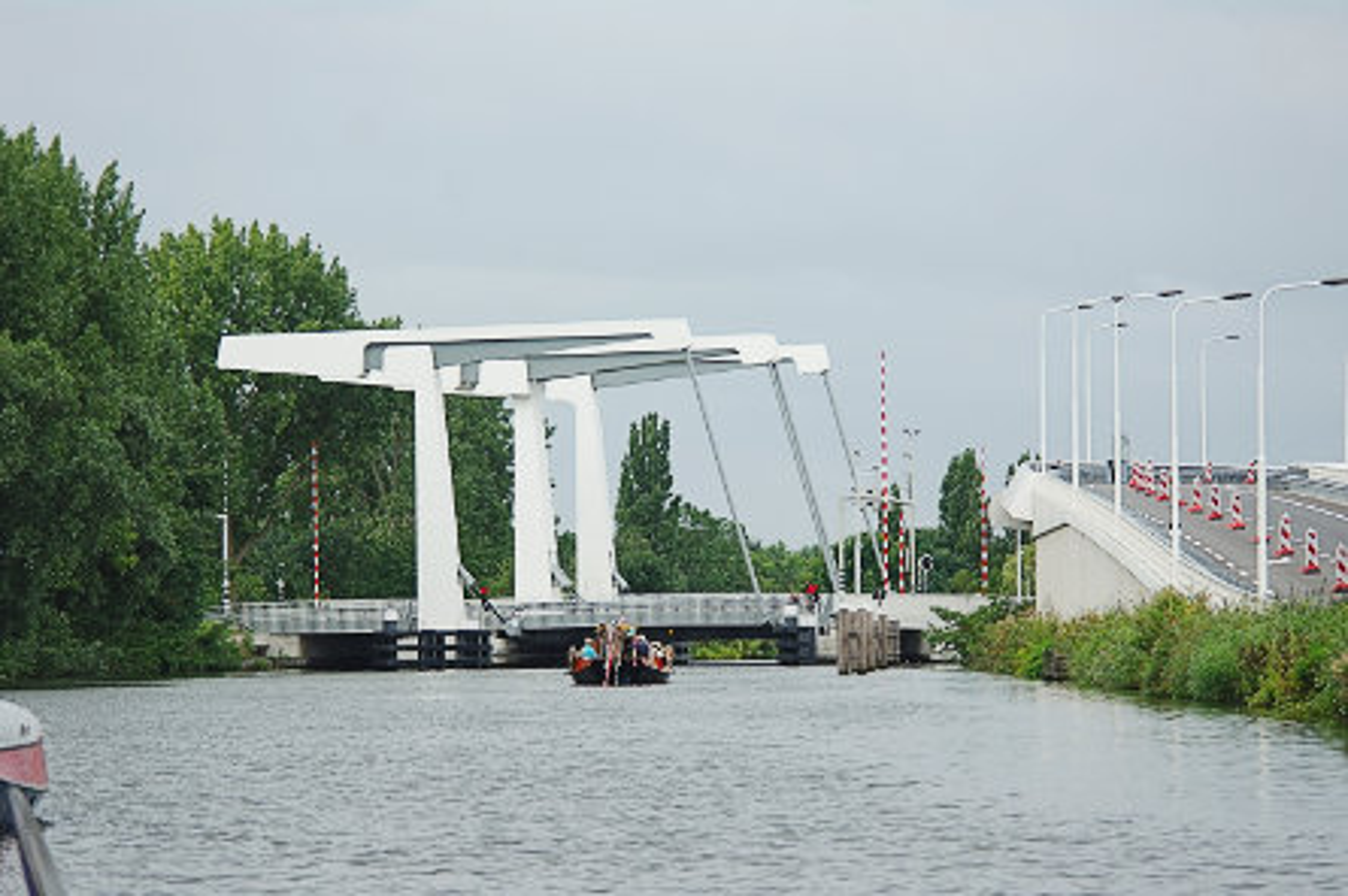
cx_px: 674
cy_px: 448
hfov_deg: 10.3
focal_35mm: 200
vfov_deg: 6.9
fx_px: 7483
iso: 100
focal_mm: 130
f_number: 5
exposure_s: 1/250
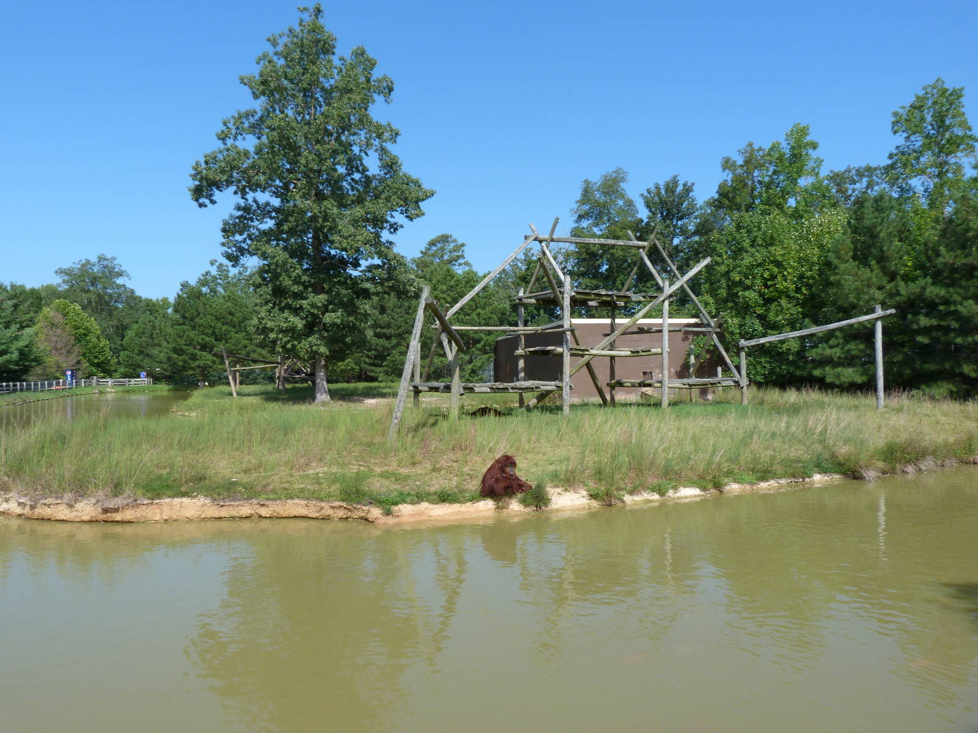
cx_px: 489
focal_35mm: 25
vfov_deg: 54.9
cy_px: 366
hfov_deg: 69.4
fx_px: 706
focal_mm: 4.5
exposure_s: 1/250
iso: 80
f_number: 5.6
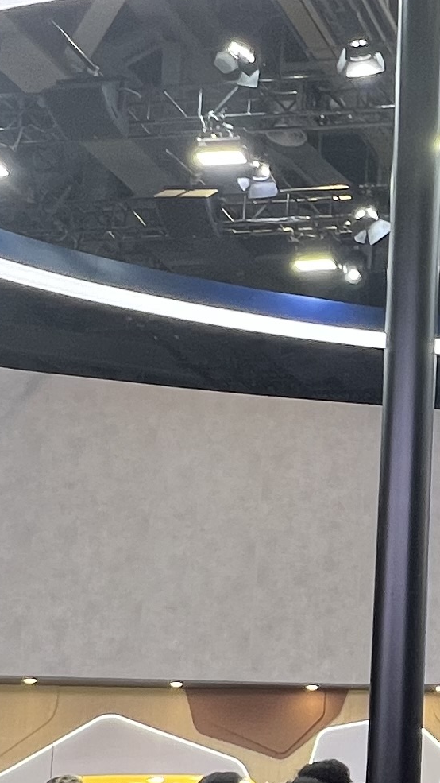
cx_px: 688
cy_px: 521
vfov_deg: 35.7
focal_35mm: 58
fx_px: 1203
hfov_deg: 18.1
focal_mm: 1.57
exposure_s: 1/100
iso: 80
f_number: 1.8
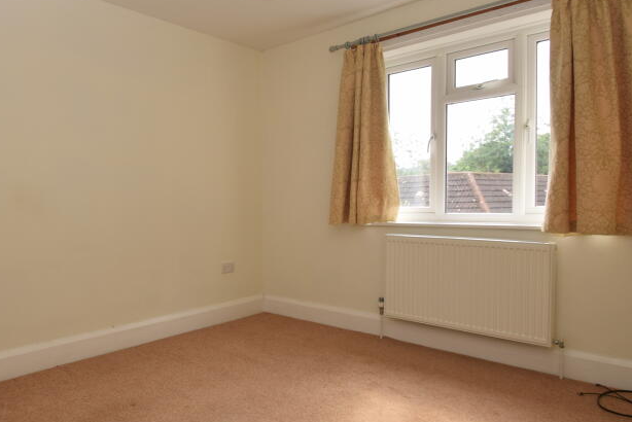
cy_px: 204
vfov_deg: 51.3
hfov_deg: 69.2
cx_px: 205
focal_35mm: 25
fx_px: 439
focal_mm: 10
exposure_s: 1/125
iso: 320
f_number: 5.6
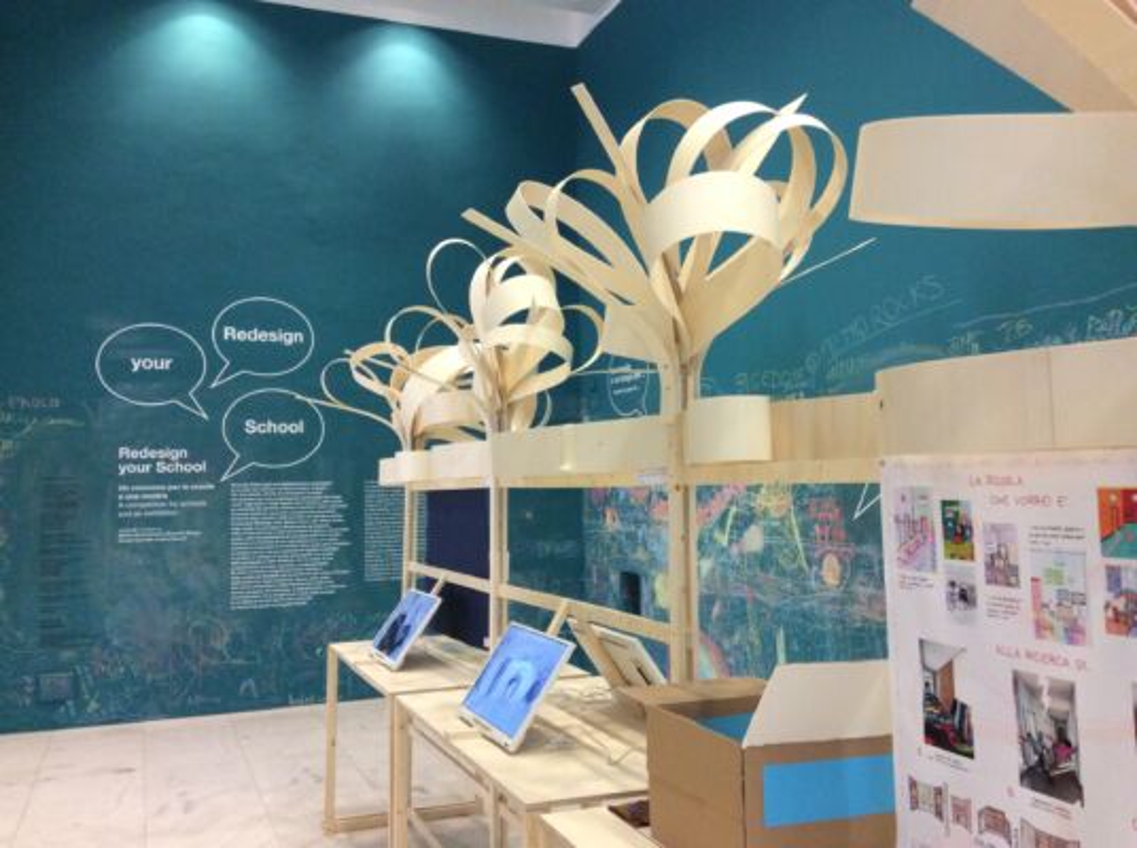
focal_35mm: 32
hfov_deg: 56.9
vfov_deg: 44.0
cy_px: 424
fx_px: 1049
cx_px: 568
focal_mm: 3.3
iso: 160
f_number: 2.4
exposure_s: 1/25
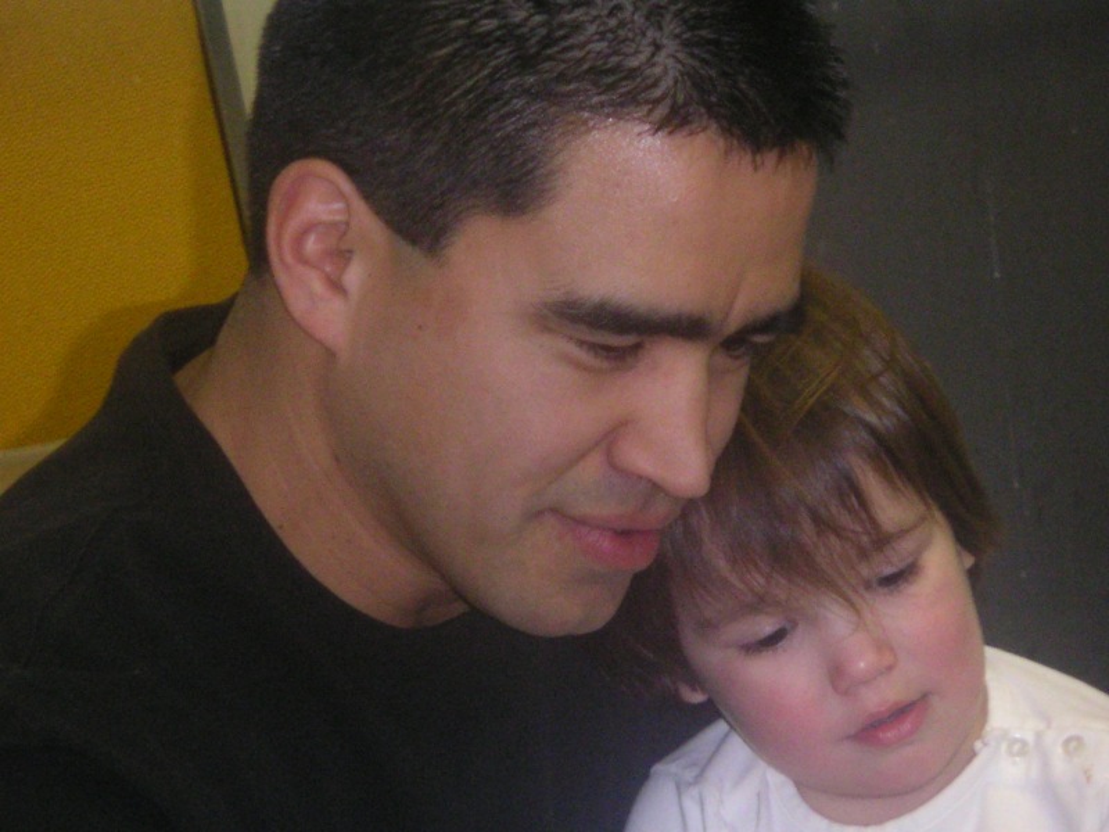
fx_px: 3556
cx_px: 554
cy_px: 416
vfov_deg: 13.3
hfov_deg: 17.7
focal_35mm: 111
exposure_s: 1/111
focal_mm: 14.4
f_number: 3.7
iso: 200
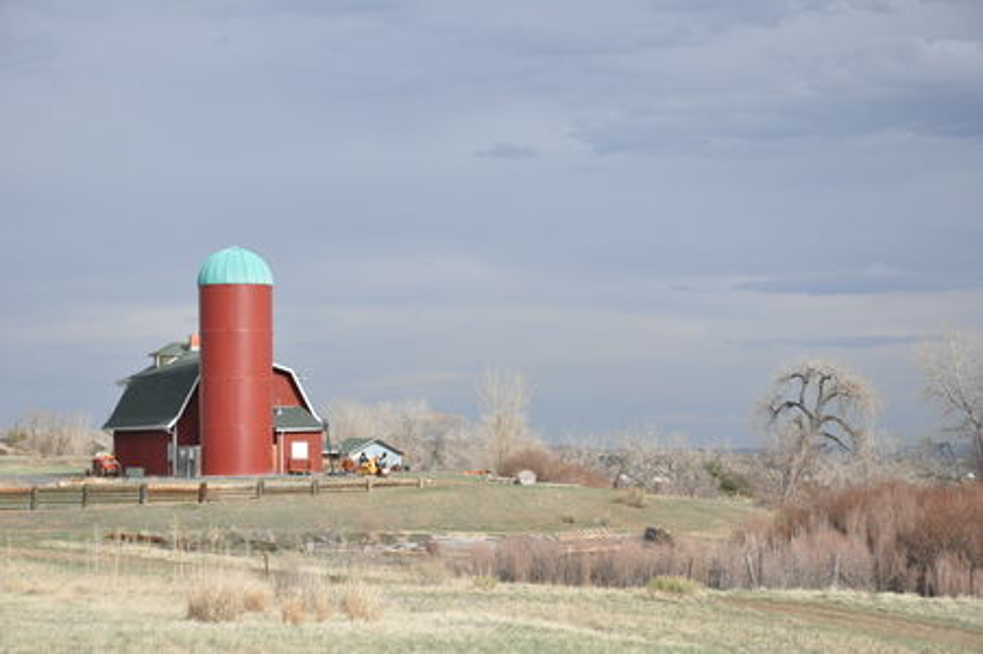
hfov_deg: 21.9
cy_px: 327
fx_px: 2537
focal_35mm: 93
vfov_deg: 14.7
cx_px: 492
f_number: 8
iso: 1600
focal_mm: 62
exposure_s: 1/4000
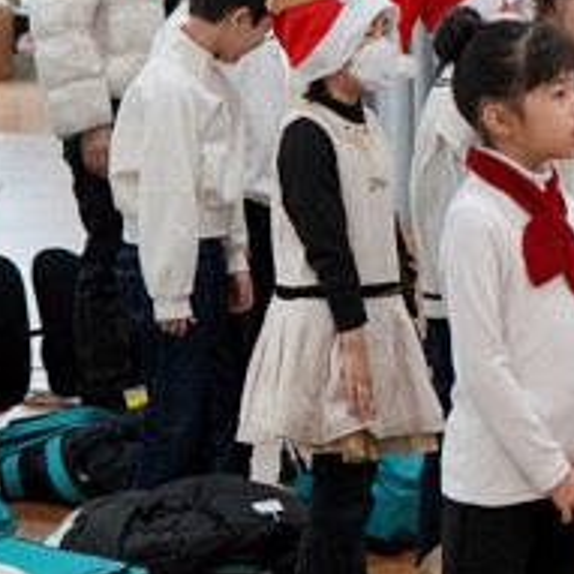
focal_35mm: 280
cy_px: -54
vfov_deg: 6.2
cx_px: 896
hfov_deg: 6.2
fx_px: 5253
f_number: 4
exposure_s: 1/160
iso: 1600
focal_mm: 70
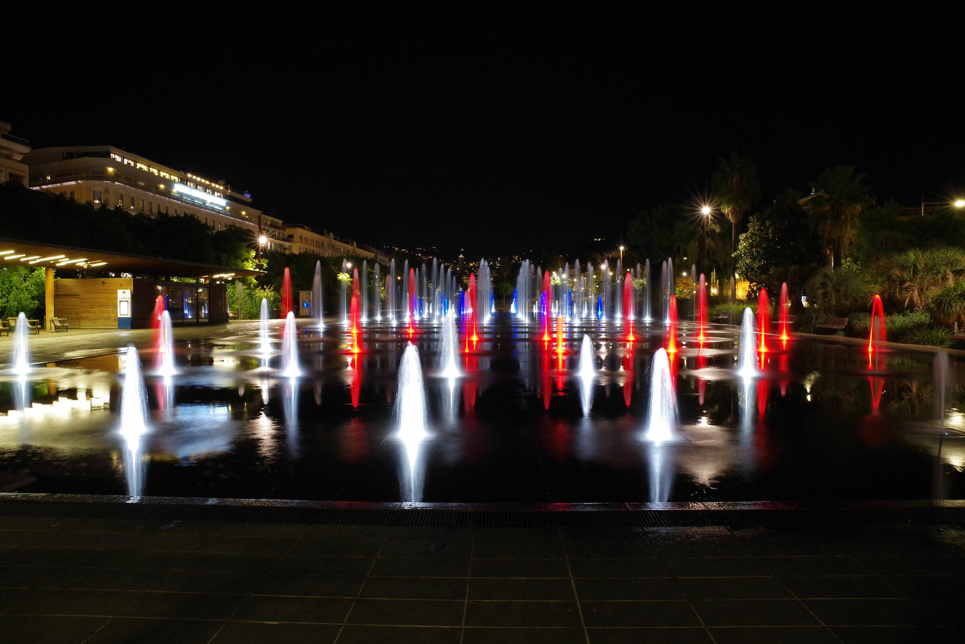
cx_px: 482
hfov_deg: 73.7
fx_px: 644
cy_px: 322
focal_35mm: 24
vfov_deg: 53.2
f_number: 11
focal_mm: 24
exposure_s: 1/1.25
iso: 3200
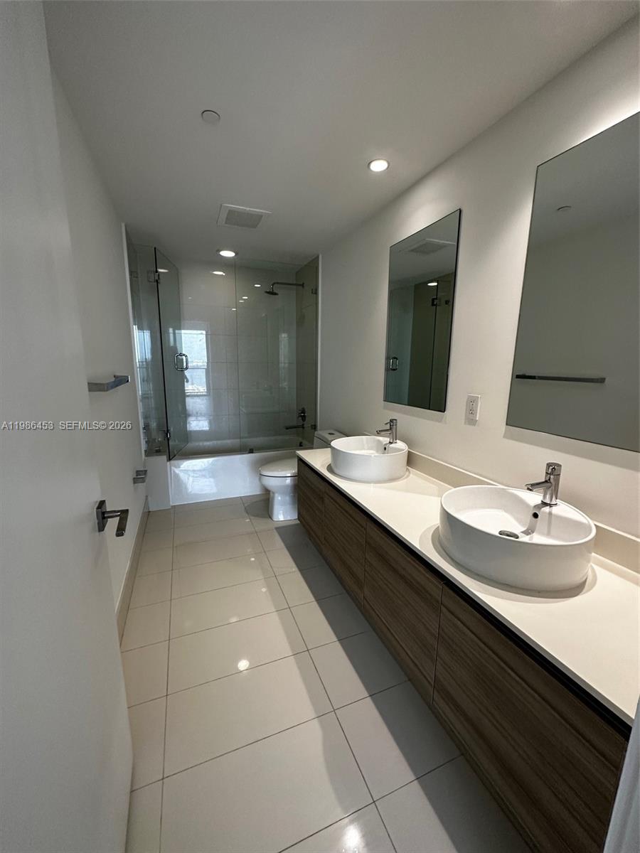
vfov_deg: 102.1
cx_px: 320
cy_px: 426
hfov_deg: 85.7
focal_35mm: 14
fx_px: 345
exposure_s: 1/120
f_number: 2.2
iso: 200
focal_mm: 2.22
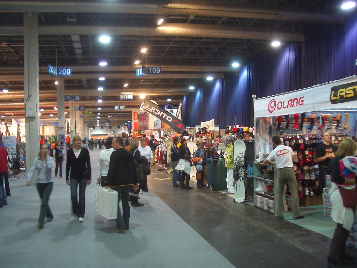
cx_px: 178
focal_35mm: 35
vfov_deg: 40.7
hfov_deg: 52.6
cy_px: 134
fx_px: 361
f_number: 2.6
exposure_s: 1/13
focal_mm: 5.8
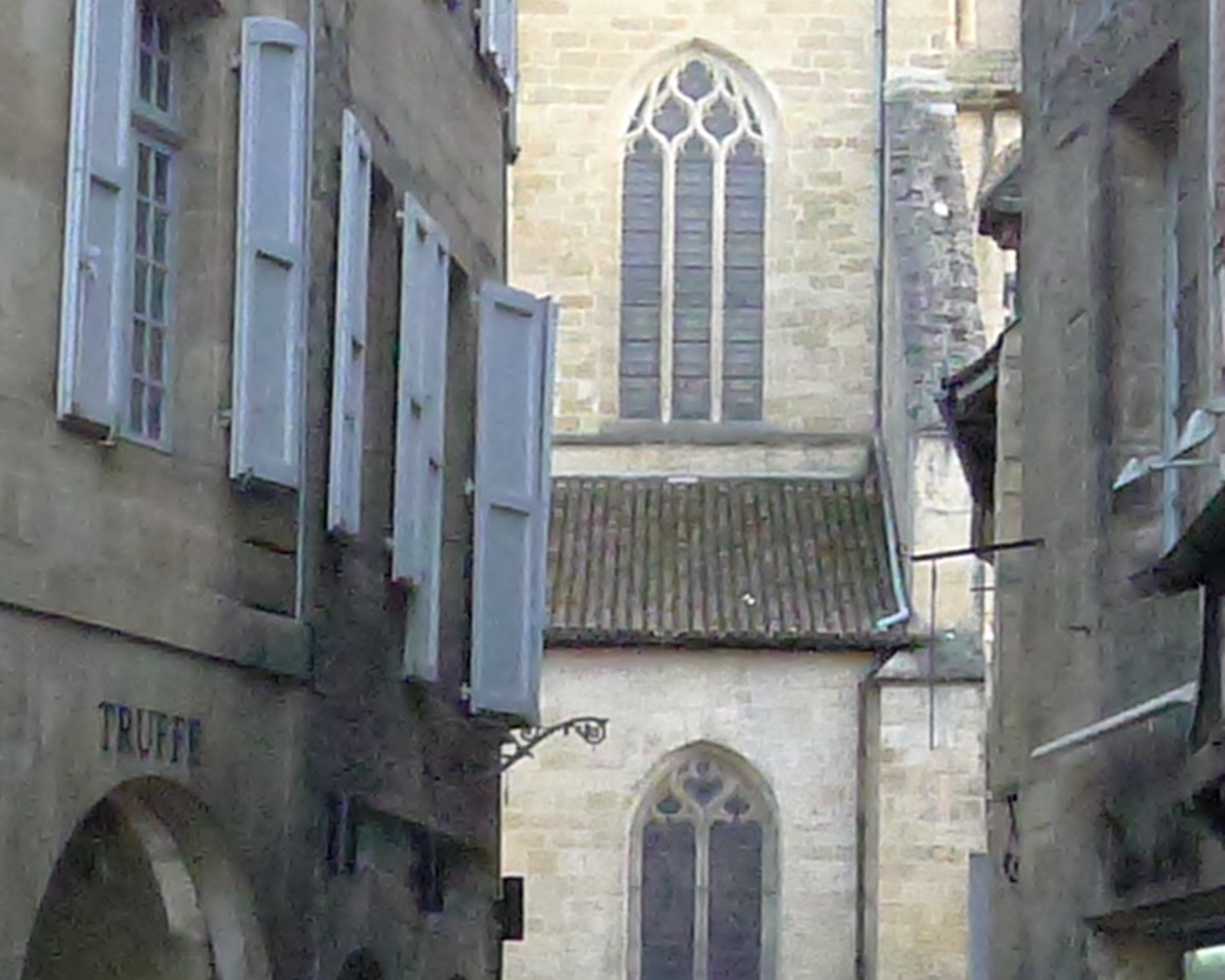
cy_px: 642
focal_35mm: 153
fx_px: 5547
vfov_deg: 10.1
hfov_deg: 12.6
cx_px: 823
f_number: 5
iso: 12800
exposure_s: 1/800
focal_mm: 19.2
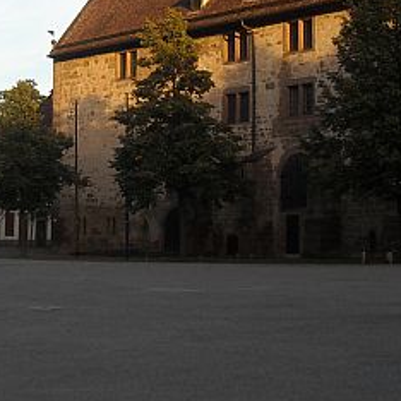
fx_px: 1180
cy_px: 33
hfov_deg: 19.1
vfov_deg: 18.9
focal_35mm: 90
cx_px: 94
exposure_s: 1/309
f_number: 2.8
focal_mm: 5.7
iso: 64
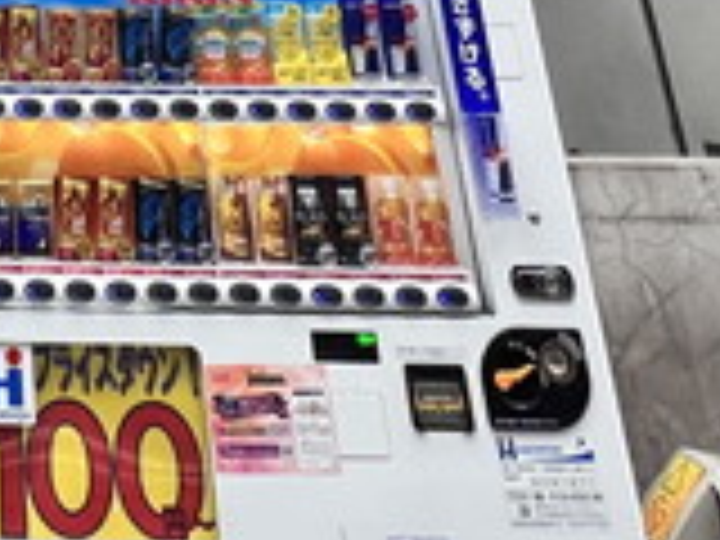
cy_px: -770
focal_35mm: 65
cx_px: -189
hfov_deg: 26.0
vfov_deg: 14.4
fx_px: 1352
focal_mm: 1.57
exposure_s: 1/208
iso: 32
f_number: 1.8
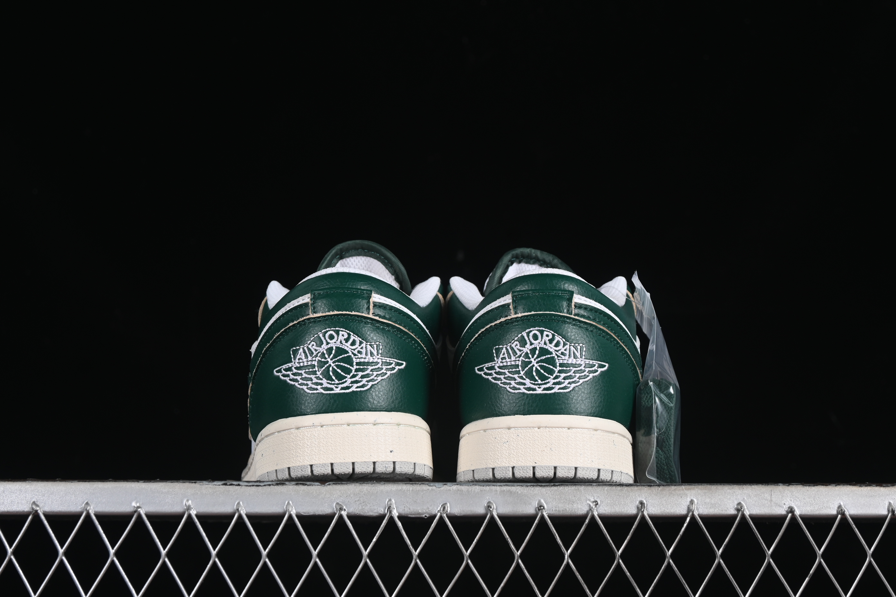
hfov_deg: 27.0
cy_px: 298
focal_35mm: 75
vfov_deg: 18.2
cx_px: 448
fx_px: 1867
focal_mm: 50
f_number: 7.1
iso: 160
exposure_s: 1/80
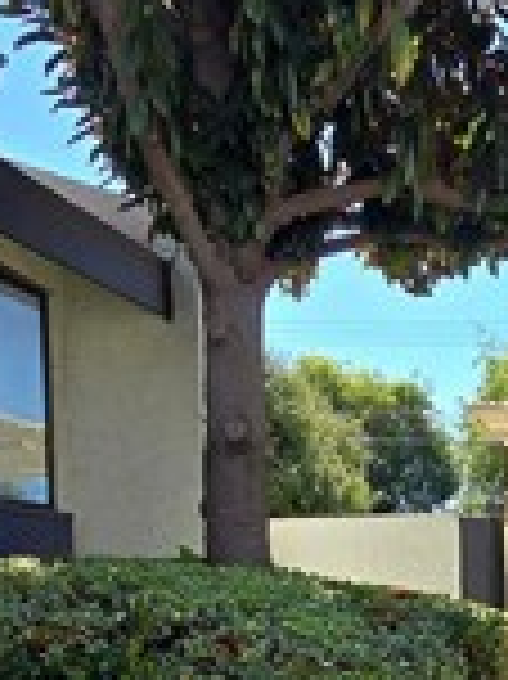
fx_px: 1078
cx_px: 625
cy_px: 671
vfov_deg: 32.3
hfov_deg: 23.9
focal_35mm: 55
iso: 50
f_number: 2.2
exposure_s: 1/1000
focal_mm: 2.2
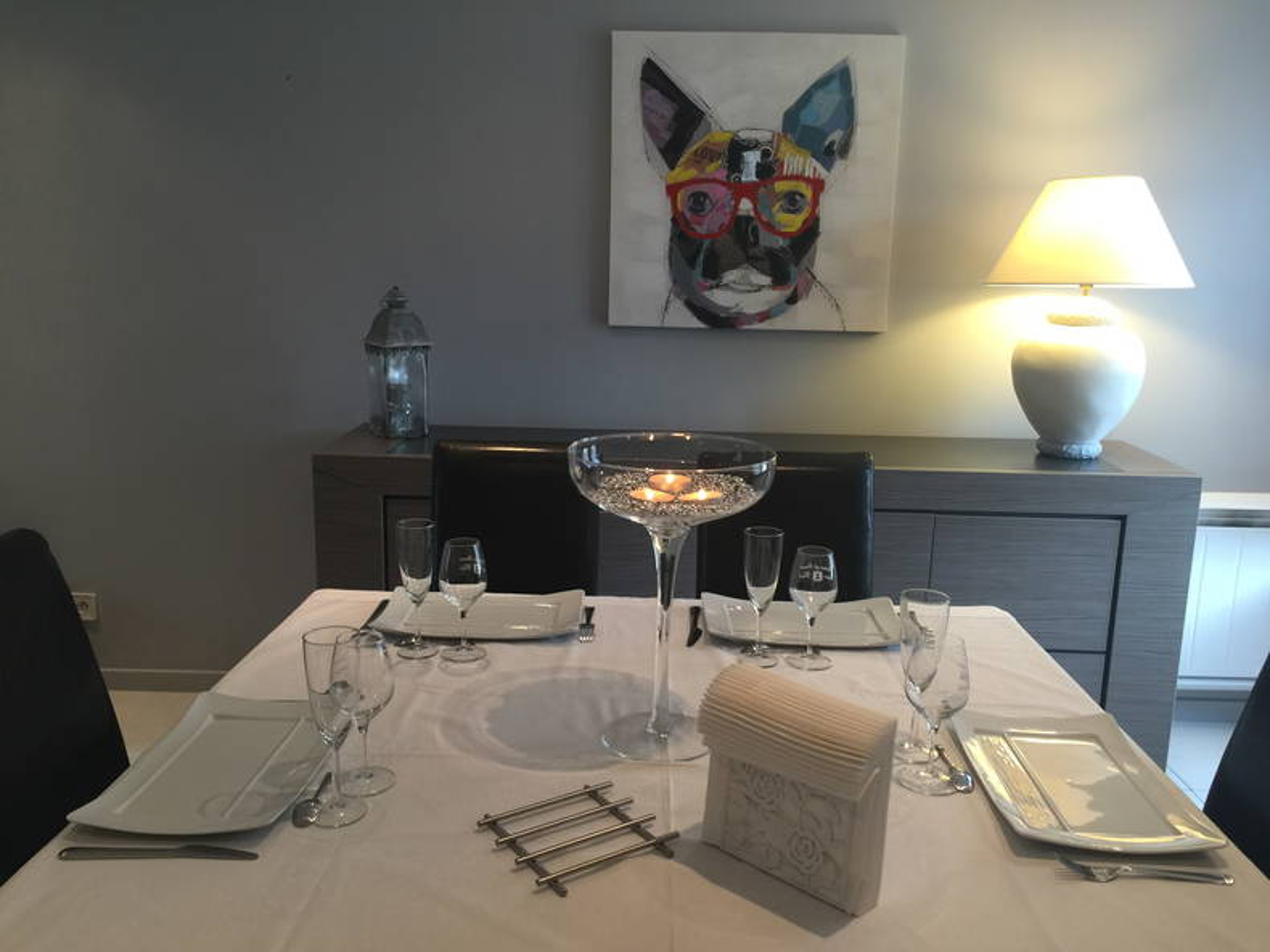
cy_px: 476
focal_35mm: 29
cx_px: 635
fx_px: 1064
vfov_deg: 48.2
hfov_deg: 61.7
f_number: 2.2
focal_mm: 4.15
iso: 40
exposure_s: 1/17
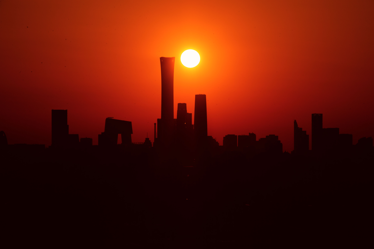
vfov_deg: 6.9
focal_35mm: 200
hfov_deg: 10.3
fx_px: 2078
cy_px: 124
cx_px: 187
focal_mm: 200
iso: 200
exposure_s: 1/2500
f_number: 18
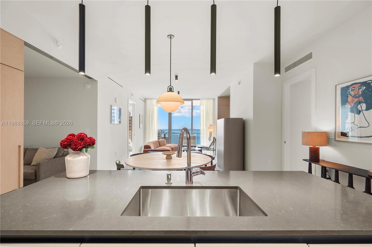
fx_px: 155
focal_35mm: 15
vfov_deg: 77.3
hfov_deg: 100.4
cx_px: 186
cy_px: 124
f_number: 8
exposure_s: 1/640
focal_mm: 15
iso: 320
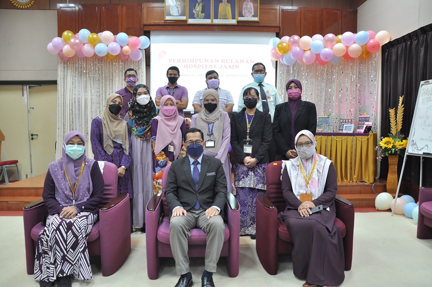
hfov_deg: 67.4
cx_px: 216
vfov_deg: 47.8
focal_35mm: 27
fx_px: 324
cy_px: 144
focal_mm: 18
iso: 400
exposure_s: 1/15
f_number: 4.5
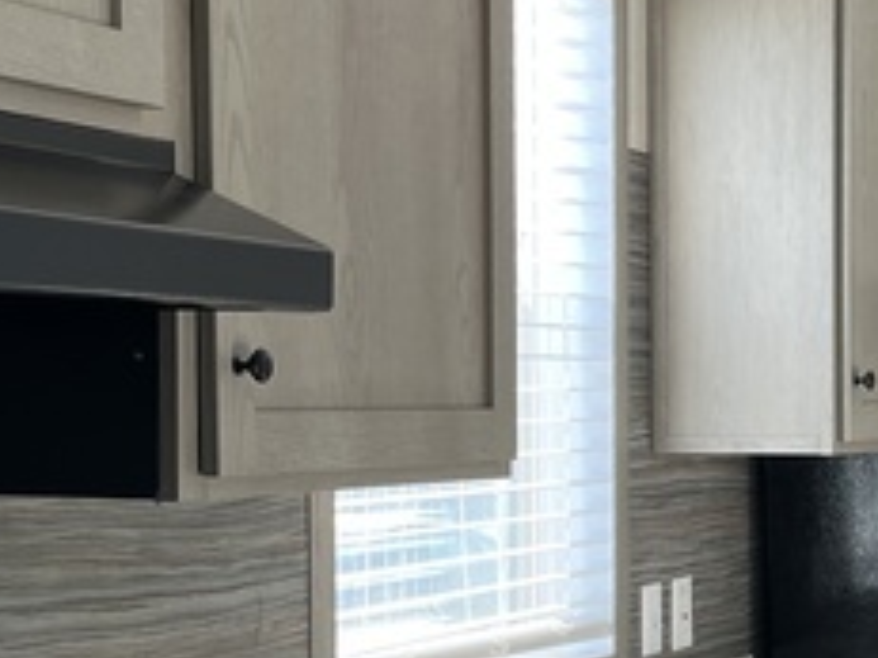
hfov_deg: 21.3
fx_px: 2282
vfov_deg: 16.2
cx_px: 791
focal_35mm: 90
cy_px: 582
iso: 50
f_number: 1.6
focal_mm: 5.1
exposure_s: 1/122
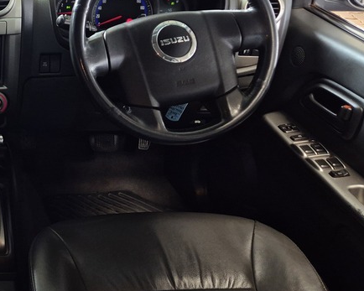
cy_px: 88
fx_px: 571
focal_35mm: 53
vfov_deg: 28.3
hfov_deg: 32.0
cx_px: -17
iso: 320
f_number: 1.8
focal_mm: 5.4
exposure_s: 1/100
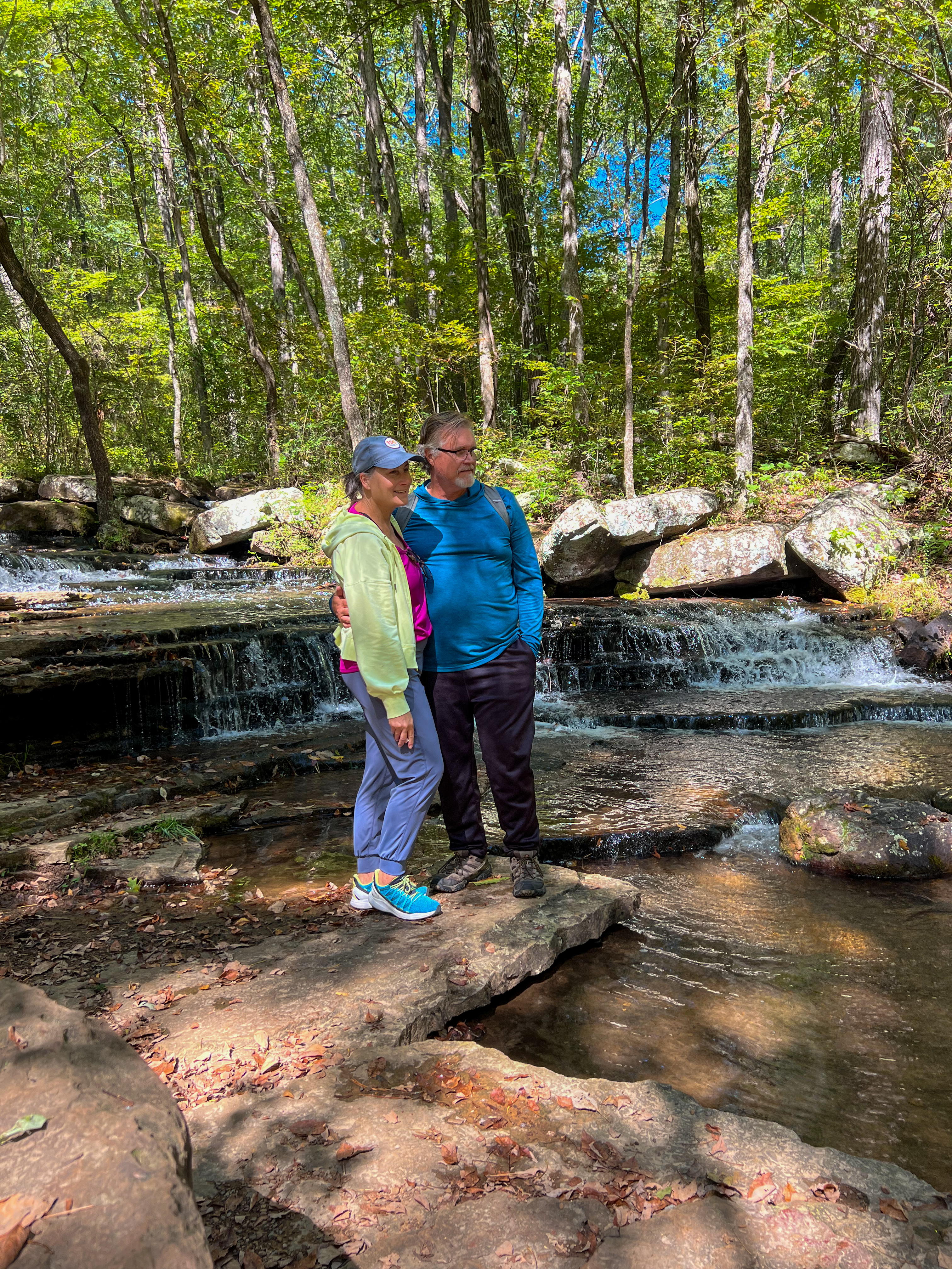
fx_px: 953
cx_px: 476
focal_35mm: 26
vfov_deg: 67.3
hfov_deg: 53.1
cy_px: 634
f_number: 1.5
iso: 50
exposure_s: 1/320
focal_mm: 5.7
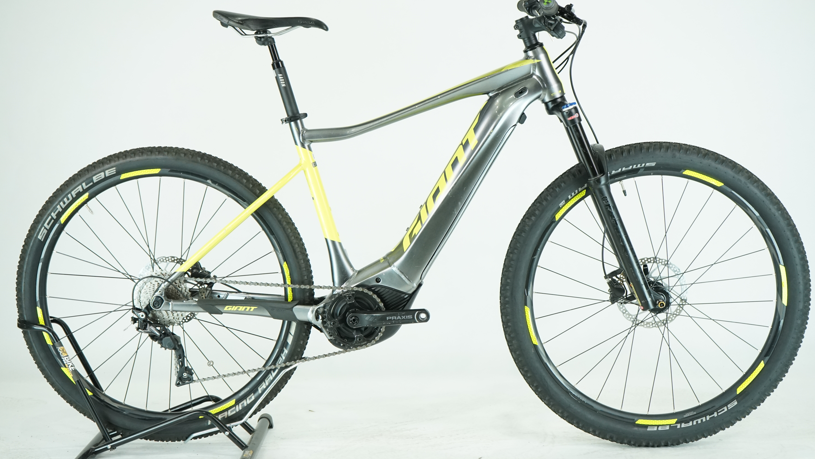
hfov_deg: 37.2
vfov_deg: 21.4
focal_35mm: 56
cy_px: 201
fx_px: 1210
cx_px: 408
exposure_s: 1/200
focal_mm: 53
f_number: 5.6
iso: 1600
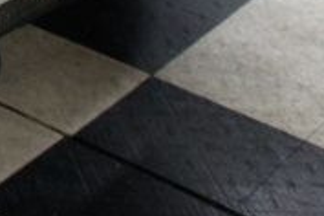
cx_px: -447
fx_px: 1404
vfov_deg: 7.8
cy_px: -385
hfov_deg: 11.1
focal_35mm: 156
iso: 400
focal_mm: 18
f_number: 3.5
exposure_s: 1/30
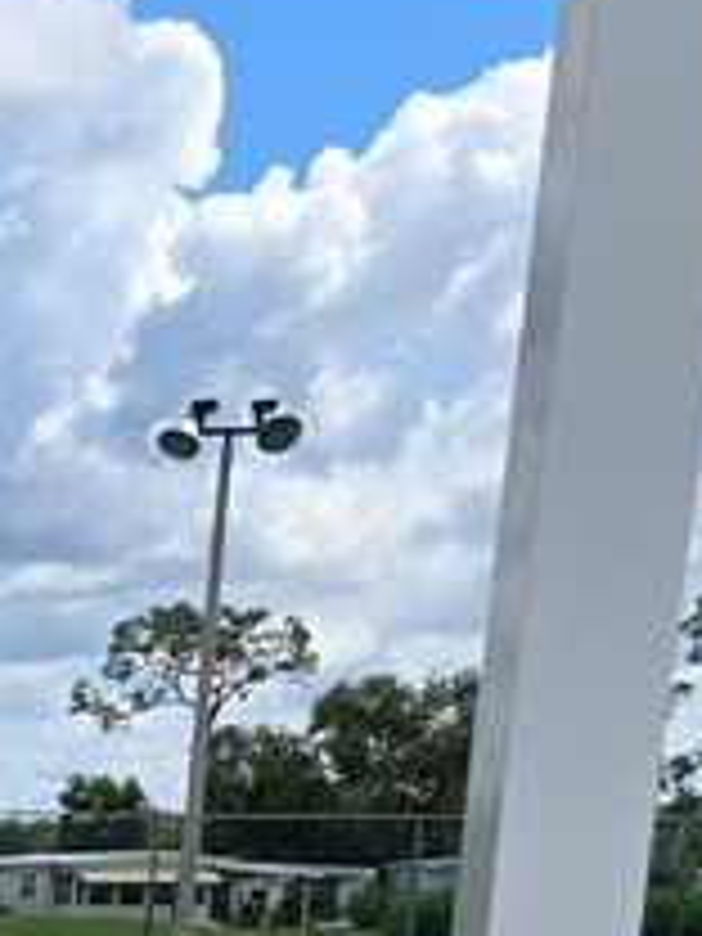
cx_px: -972
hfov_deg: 11.1
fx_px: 3055
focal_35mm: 113
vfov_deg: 15.6
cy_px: 1516
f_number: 1.8
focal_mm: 5.4
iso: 25
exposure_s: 1/1894
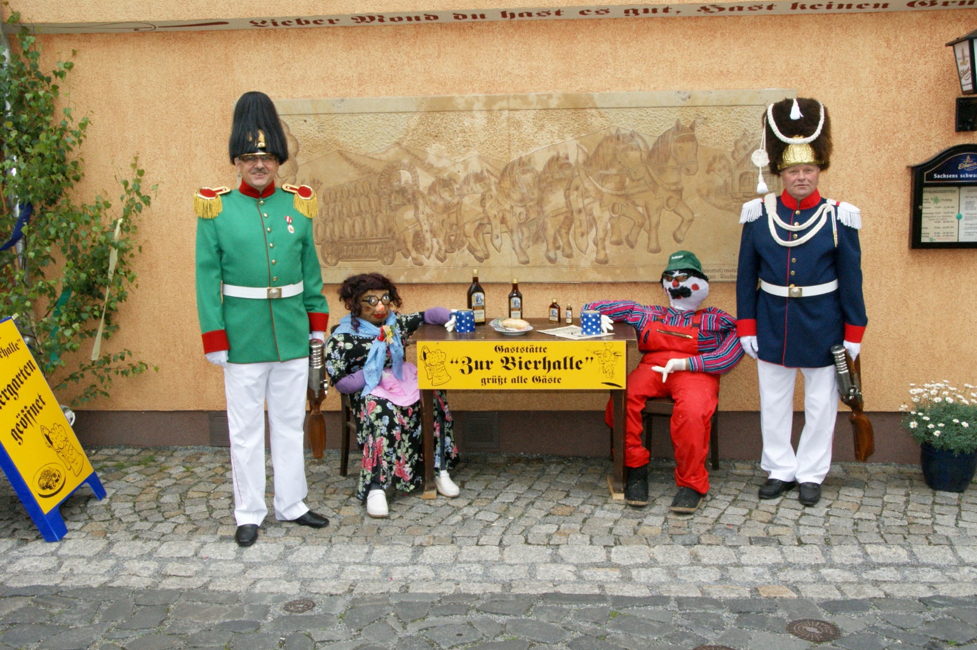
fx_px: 1030
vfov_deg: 35.0
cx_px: 510
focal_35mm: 38
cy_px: 309
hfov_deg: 50.7
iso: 400
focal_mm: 24
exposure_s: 1/125
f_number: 11
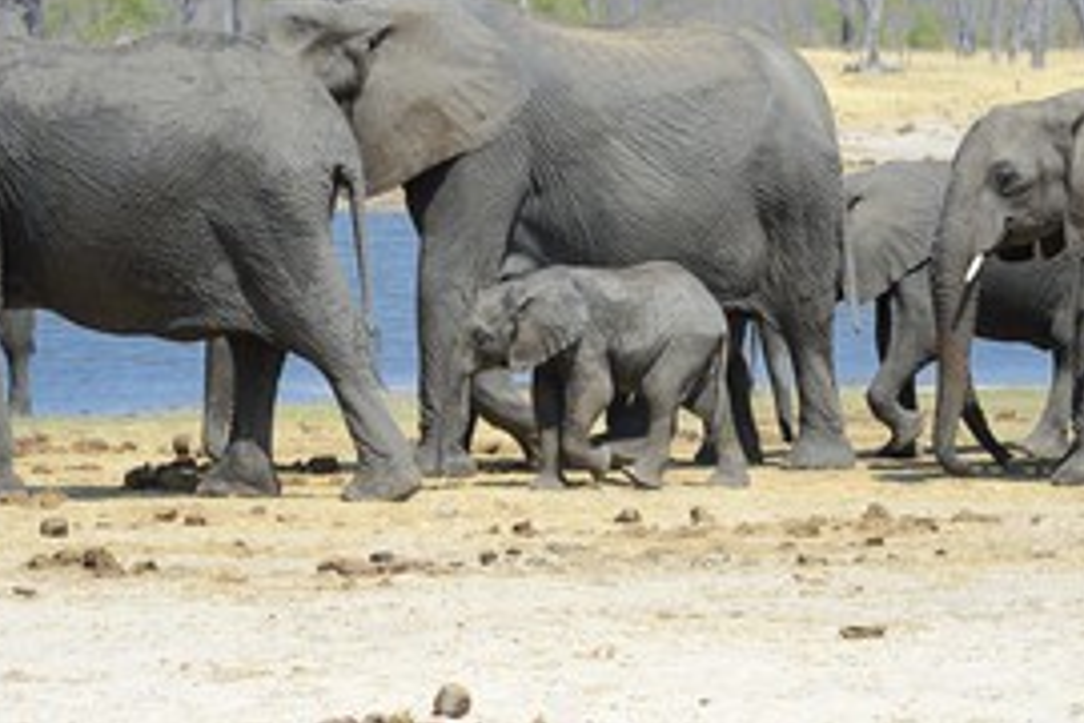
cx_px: 397
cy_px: 165
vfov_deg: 5.5
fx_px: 7497
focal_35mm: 249
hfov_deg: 8.3
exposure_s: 1/800
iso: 400
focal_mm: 160
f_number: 8
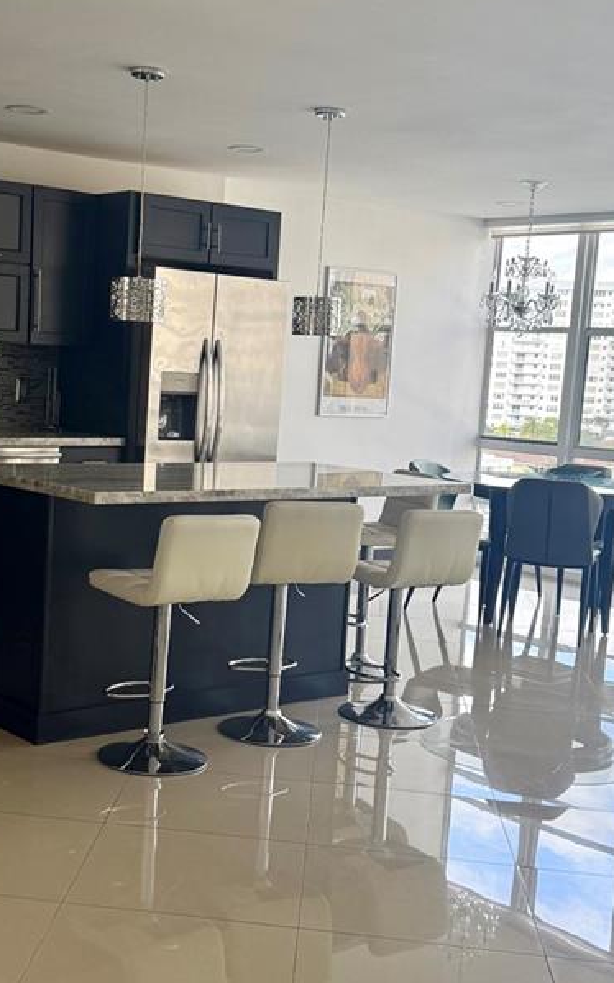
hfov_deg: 25.2
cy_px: 551
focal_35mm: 51
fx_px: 1366
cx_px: 190
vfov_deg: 39.5
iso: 125
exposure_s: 1/243
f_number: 1.78
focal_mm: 6.76
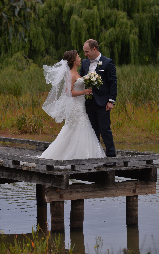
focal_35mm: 174
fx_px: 1207
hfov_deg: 7.5
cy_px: 127
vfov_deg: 12.0
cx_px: 77
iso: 400
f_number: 10
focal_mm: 170
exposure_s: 1/500
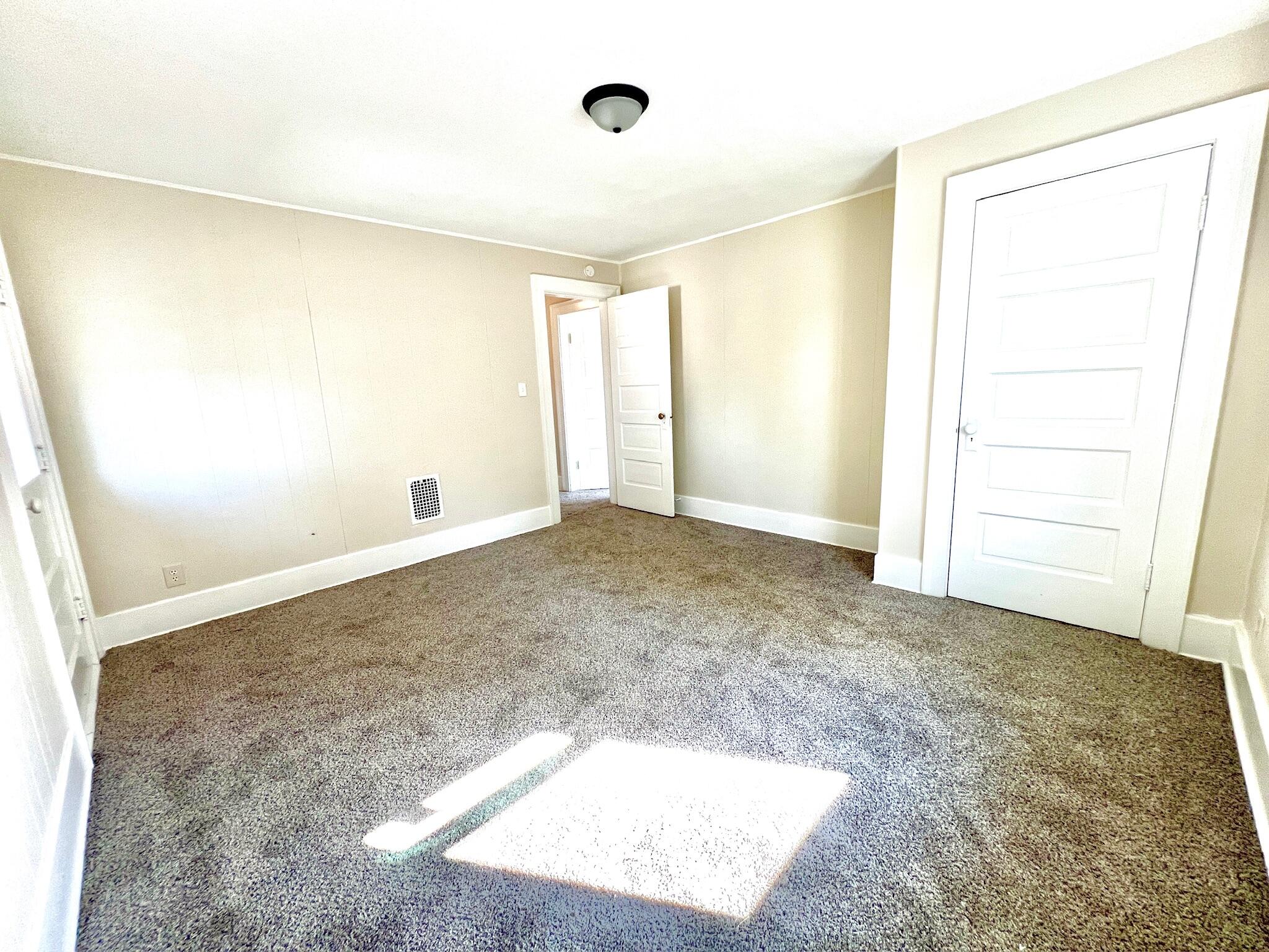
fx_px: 477
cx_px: 634
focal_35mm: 13
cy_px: 476
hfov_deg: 106.2
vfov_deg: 89.9
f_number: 1.8
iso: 125
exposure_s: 1/99
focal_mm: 1.57
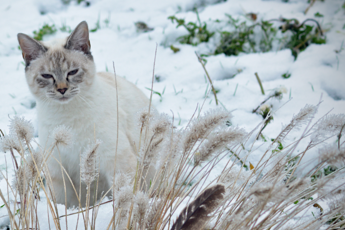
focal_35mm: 176
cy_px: 155
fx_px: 1685
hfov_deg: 11.7
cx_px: 96
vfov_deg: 7.8
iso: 320
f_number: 8
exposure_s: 1/250
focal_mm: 70
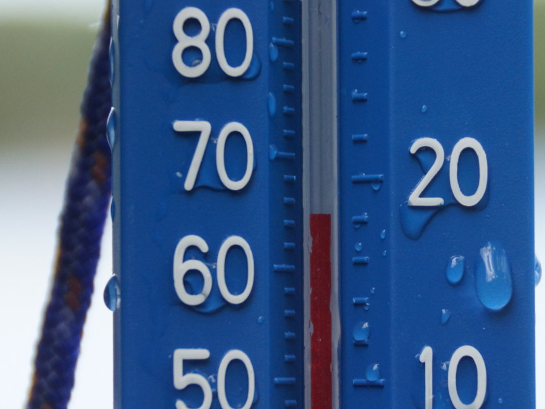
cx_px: 305
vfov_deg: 6.1
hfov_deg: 8.1
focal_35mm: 245
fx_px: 3857
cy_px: 205
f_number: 6.3
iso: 640
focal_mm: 150
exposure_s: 1/250
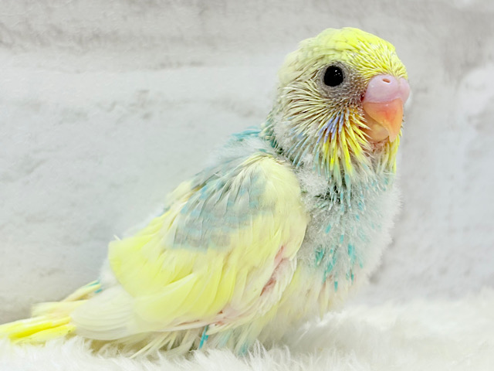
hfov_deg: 36.8
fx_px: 742
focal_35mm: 52
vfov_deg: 28.0
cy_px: 186
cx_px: 247
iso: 25
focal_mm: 5.96
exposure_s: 1/50
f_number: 1.6
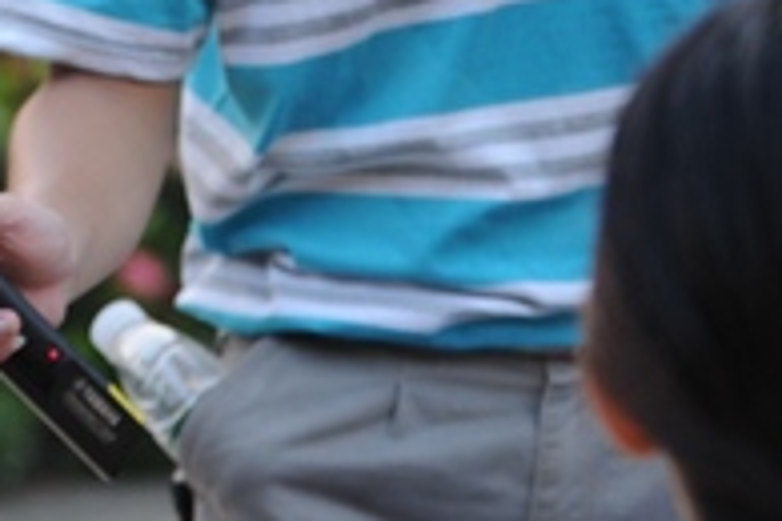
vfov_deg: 4.8
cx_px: 72
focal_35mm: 287
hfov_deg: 7.2
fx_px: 6234
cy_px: -104
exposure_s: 1/200
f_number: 2.8
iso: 800
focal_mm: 70
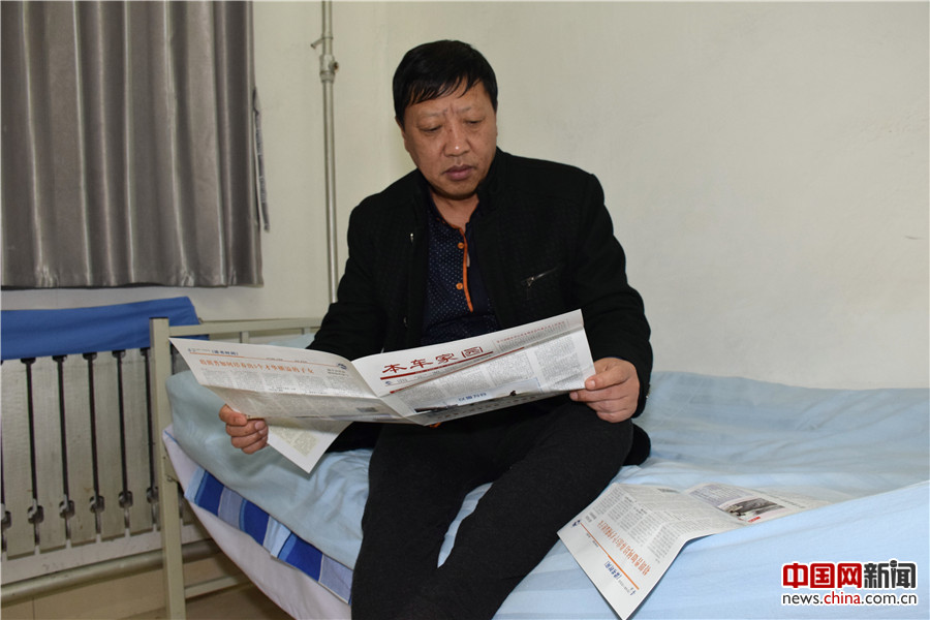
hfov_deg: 61.9
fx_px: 775
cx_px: 465
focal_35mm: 30
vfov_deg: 43.6
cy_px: 310
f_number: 7.1
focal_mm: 20
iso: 800
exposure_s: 1/60
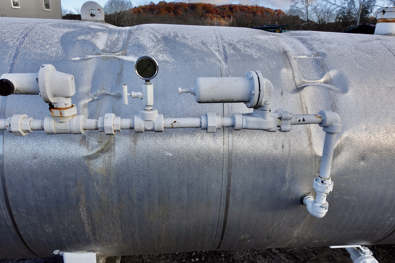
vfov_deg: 53.1
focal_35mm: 24
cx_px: 198
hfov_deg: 73.8
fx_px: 263
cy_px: 132
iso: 125
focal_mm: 9.4
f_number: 5.6
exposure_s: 1/200
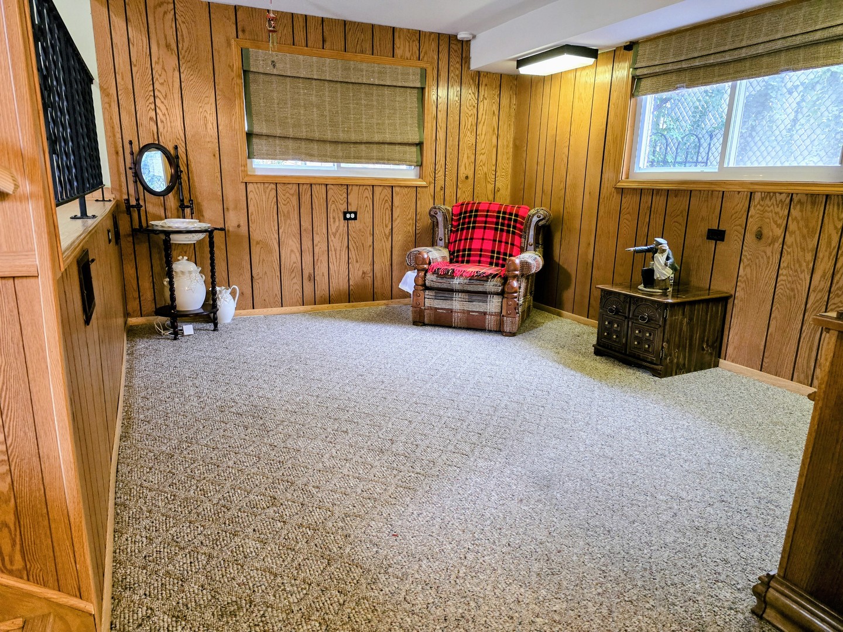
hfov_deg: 73.9
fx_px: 560
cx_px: 422
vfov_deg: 58.9
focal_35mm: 23
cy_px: 316
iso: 1000
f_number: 1.7
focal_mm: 6.3
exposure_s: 1/120
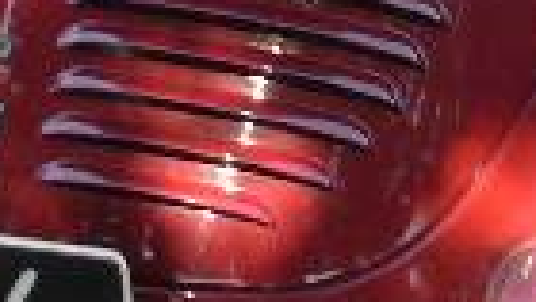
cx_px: 471
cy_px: -145
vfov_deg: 6.4
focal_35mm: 189
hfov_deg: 11.3
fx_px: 2688
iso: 50
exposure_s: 1/87.9
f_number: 2.9
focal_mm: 6.3
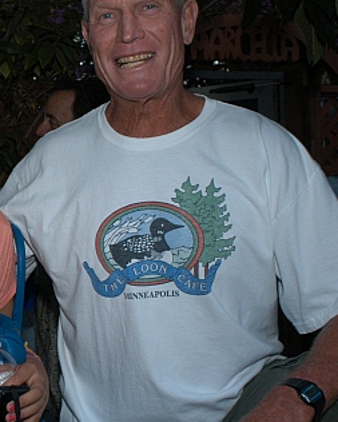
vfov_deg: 29.6
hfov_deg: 22.1
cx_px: -61
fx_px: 800
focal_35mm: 64
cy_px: 201
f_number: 5.6
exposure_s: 1/60
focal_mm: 24
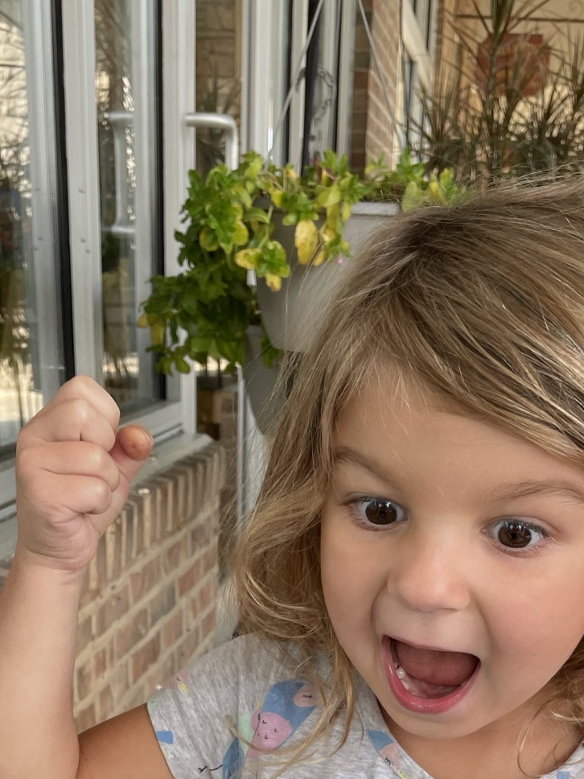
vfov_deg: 32.4
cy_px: 760
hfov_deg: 26.5
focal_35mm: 55
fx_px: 1237
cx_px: 319
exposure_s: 1/333
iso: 32
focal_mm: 4.2
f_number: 1.6
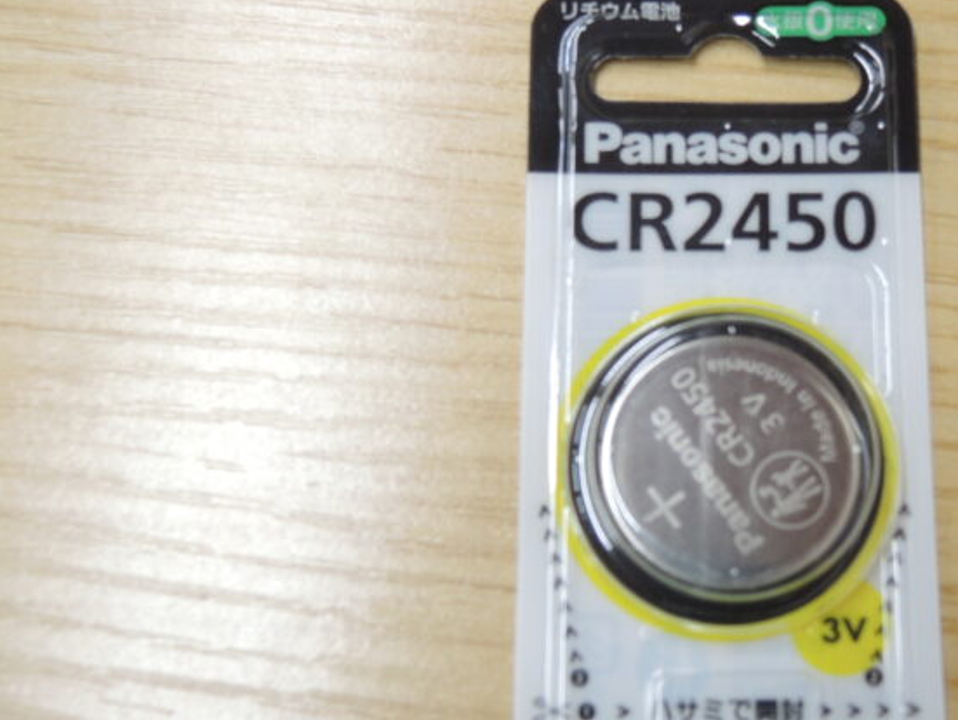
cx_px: 720
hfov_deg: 36.0
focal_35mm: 52
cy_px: 400
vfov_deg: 28.0
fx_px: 1440
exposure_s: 1/30
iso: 160
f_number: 2.2
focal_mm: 6
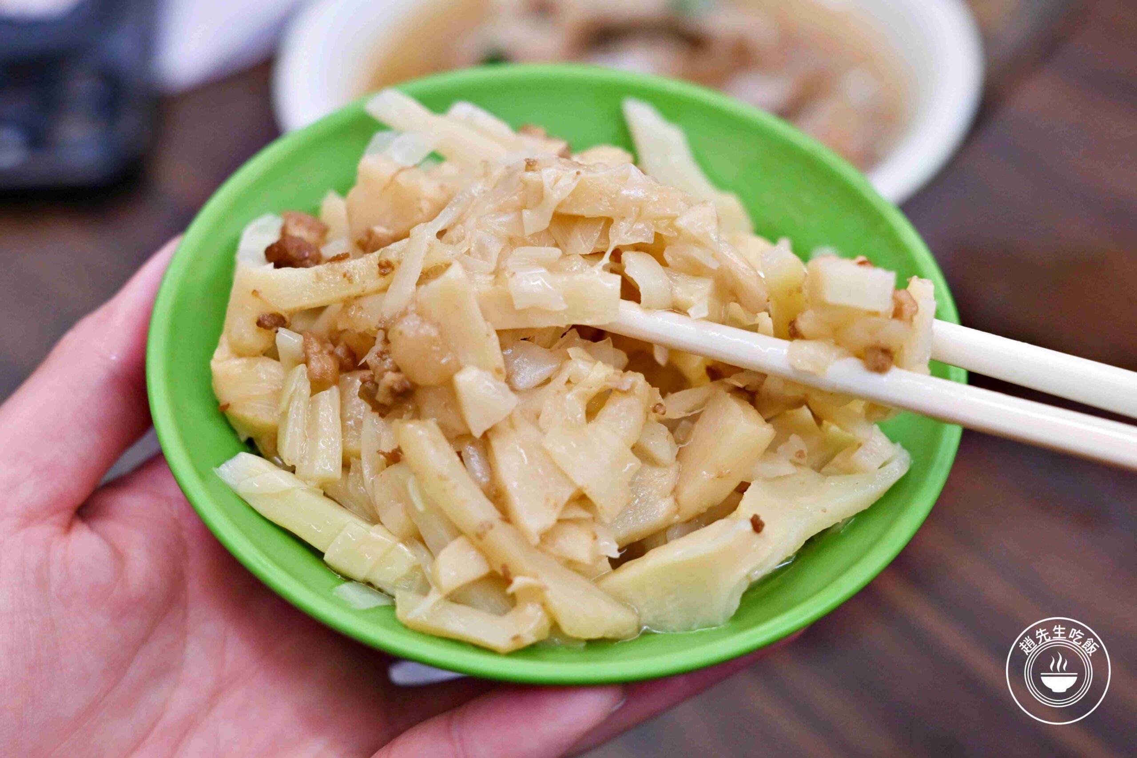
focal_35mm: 75
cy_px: 379
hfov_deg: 27.0
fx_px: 2369
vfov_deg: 18.2
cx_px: 568
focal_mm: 50
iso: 1000
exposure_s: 1/200
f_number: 3.2
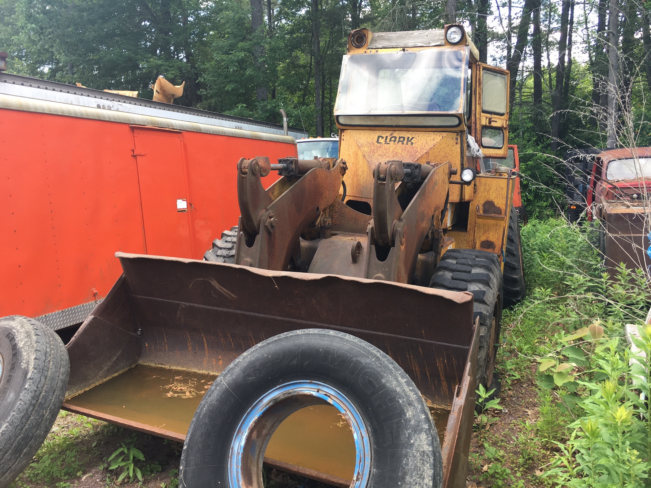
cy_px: 244
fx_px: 545
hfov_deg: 61.7
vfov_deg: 48.2
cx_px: 326
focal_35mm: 29
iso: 25
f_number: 2.2
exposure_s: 1/120
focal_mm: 4.15
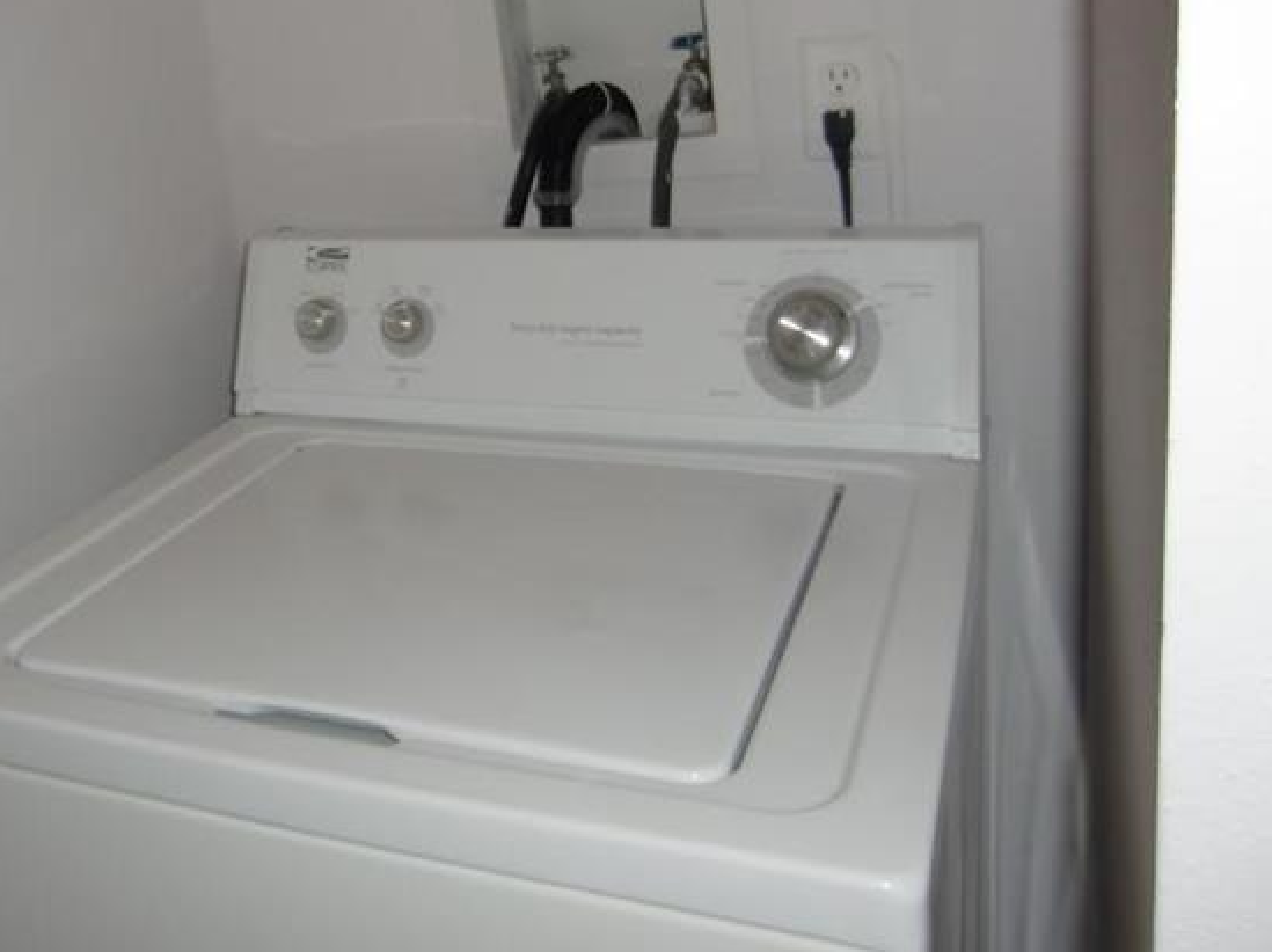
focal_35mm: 35
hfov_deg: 51.7
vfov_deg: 40.1
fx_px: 1285
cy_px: 313
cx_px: 422
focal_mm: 4.3
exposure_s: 1/60
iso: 64
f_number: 3.2
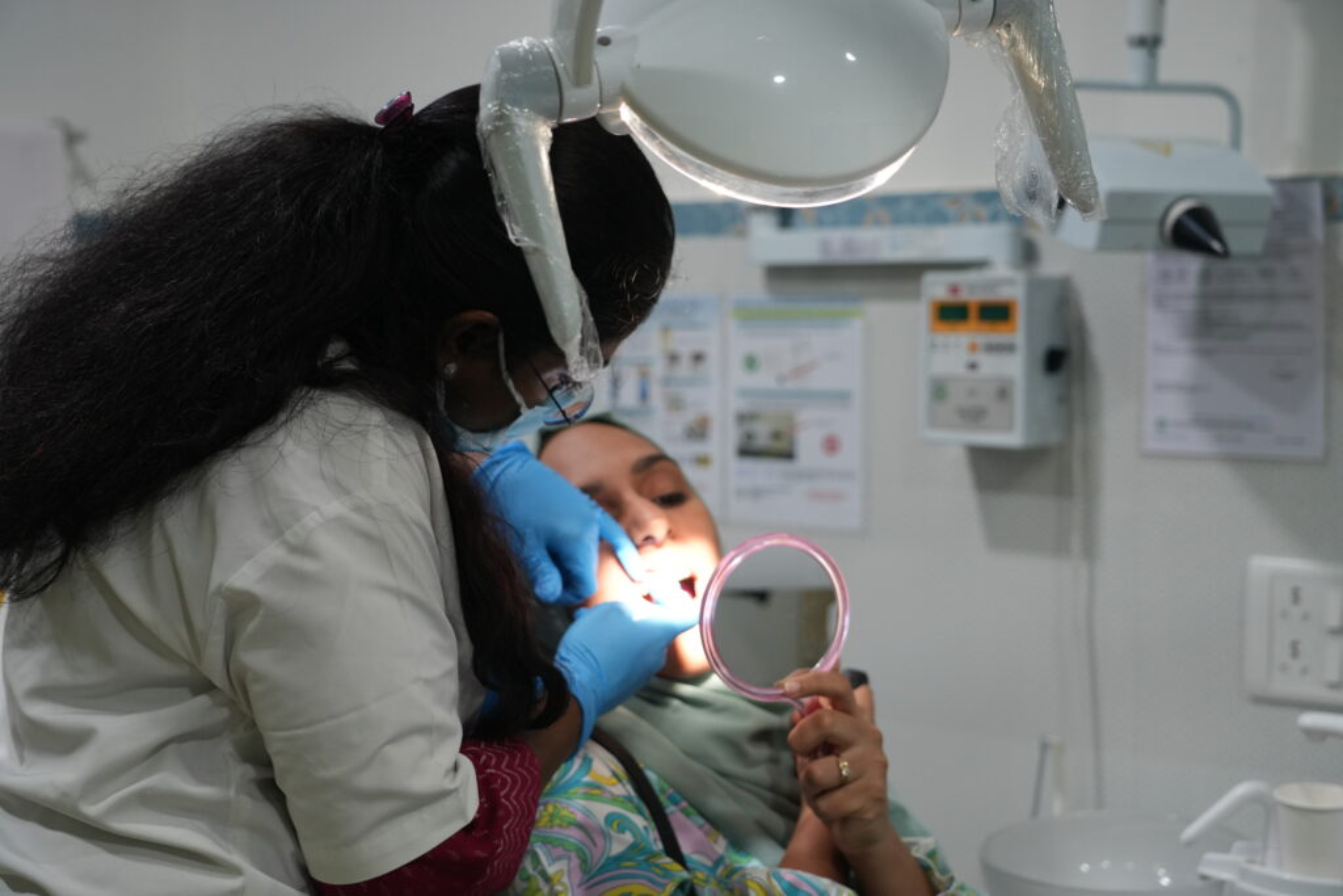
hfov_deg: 36.2
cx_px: 672
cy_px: 448
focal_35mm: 55
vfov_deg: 24.6
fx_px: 2052
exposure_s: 1/160
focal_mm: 55
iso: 1250
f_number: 4
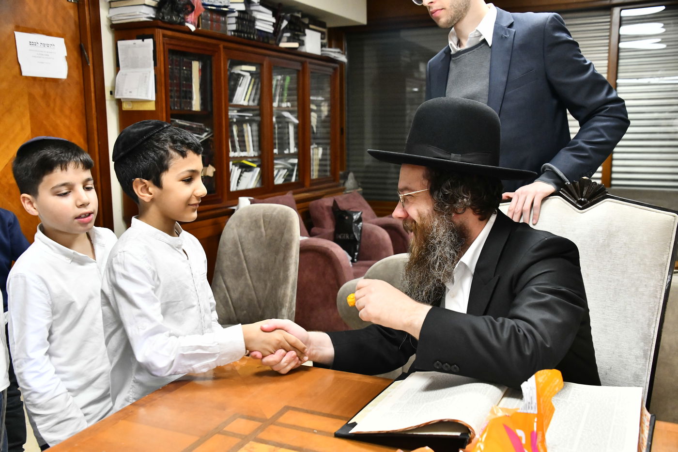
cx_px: 339
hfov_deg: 54.4
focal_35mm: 35
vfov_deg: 37.8
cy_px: 226
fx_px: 659
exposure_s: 1/160
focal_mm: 35
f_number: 5.6
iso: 3200
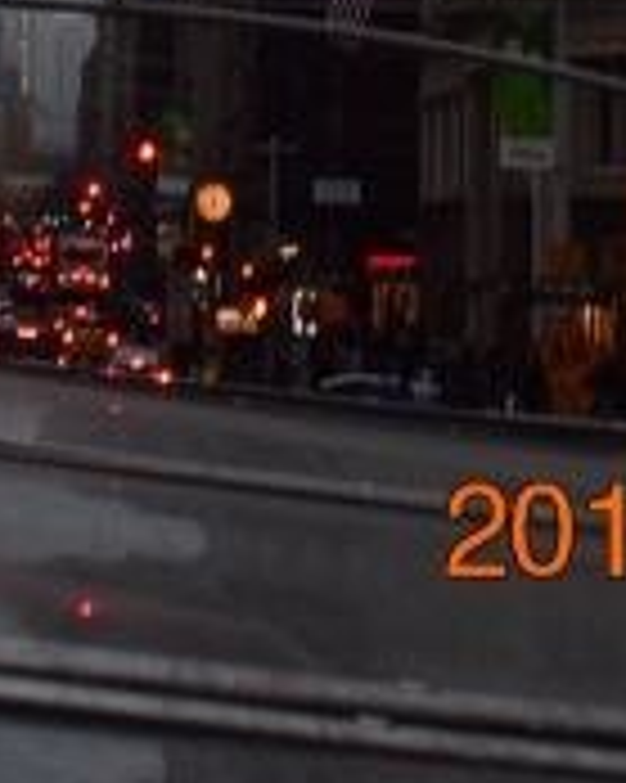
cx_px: -248
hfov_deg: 7.7
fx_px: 4613
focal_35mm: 199
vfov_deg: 8.6
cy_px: -1292
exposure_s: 1/60
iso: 560
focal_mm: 24
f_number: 8
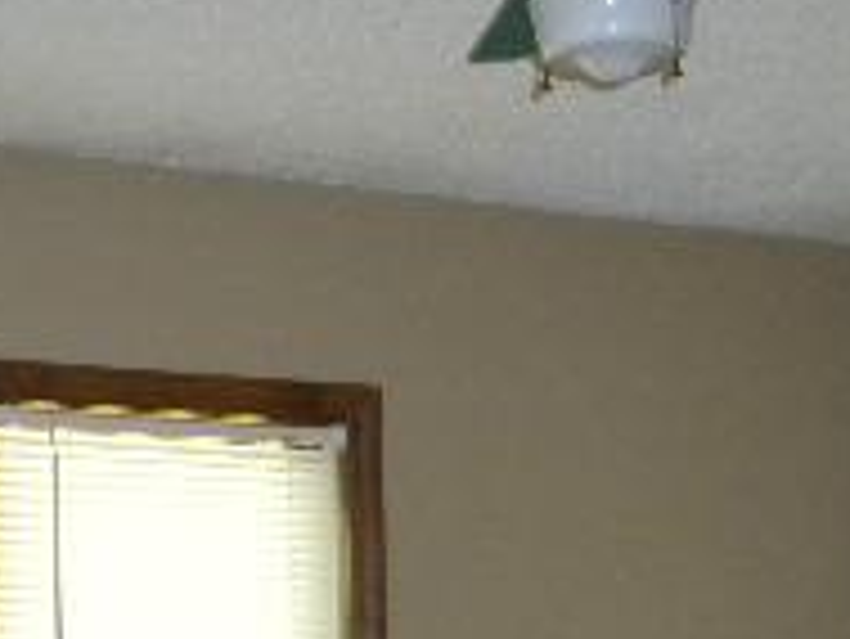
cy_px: 976
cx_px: 544
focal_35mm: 125
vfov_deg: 11.4
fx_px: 3071
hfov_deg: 15.7
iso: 400
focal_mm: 6.6
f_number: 3.5
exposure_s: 1/30
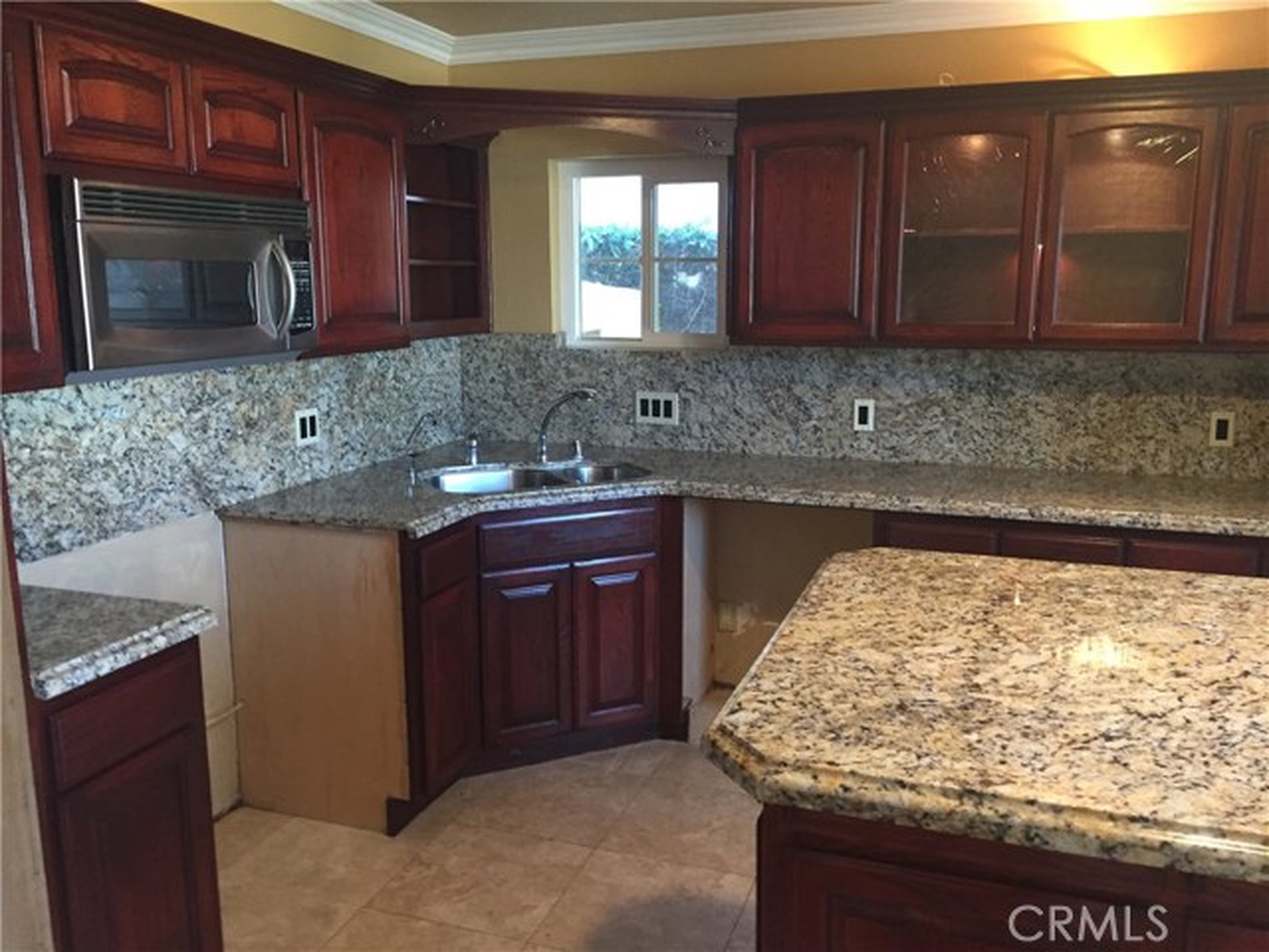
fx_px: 1063
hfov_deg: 61.7
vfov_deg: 48.2
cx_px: 634
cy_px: 476
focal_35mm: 29
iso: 200
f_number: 2.2
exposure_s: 1/30
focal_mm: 4.15
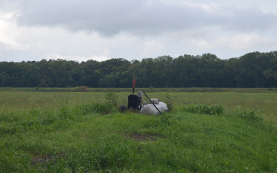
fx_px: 645
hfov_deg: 24.2
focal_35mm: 86
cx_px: 140
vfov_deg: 15.3
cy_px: 82
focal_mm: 55
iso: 160
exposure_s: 1/250
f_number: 8
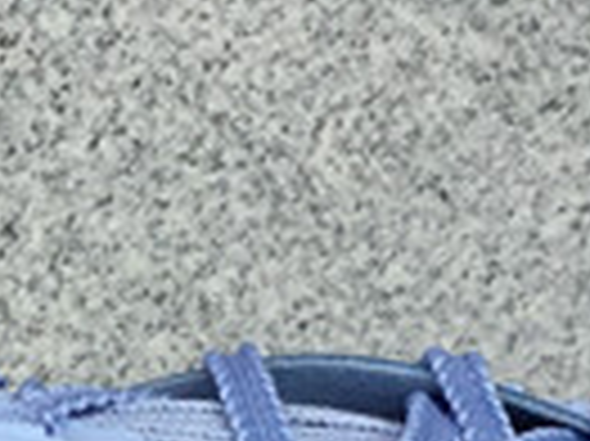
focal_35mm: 213
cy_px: 794
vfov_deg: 6.8
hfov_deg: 9.3
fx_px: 3627
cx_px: 54
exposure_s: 1/471
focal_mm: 3.3
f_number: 2.4
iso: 25
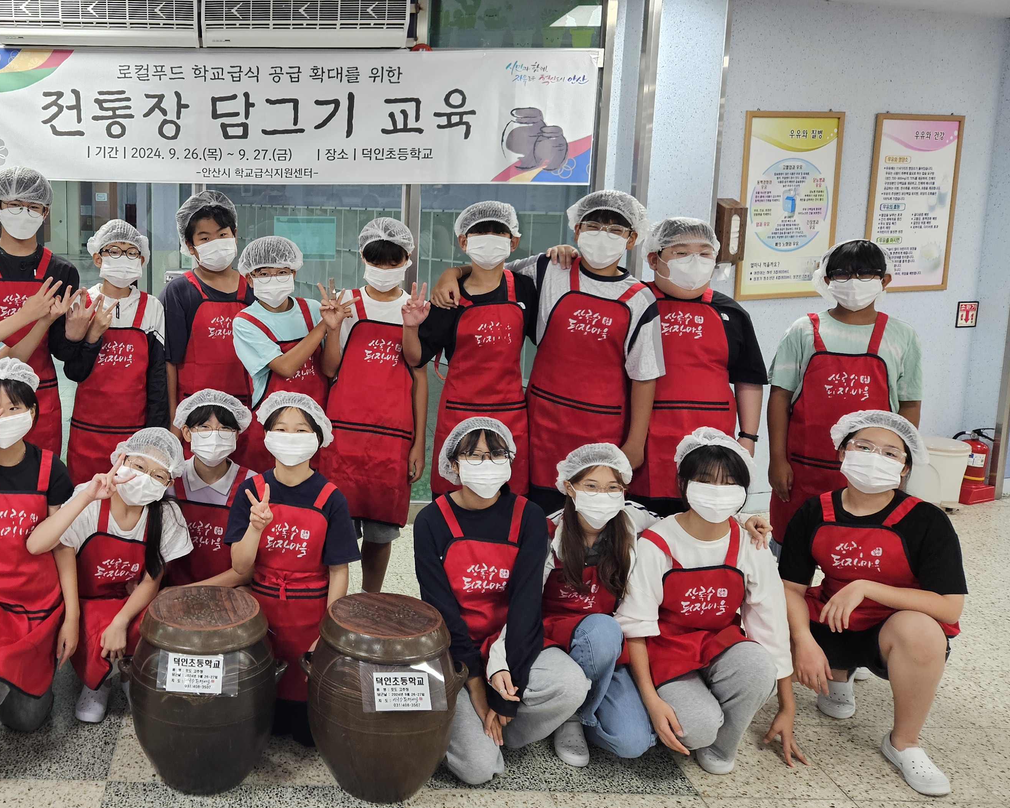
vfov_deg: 43.3
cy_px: 365
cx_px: 258
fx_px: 1016
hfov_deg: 50.7
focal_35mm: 34
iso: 200
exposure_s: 1/120
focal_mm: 5.4
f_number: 1.8
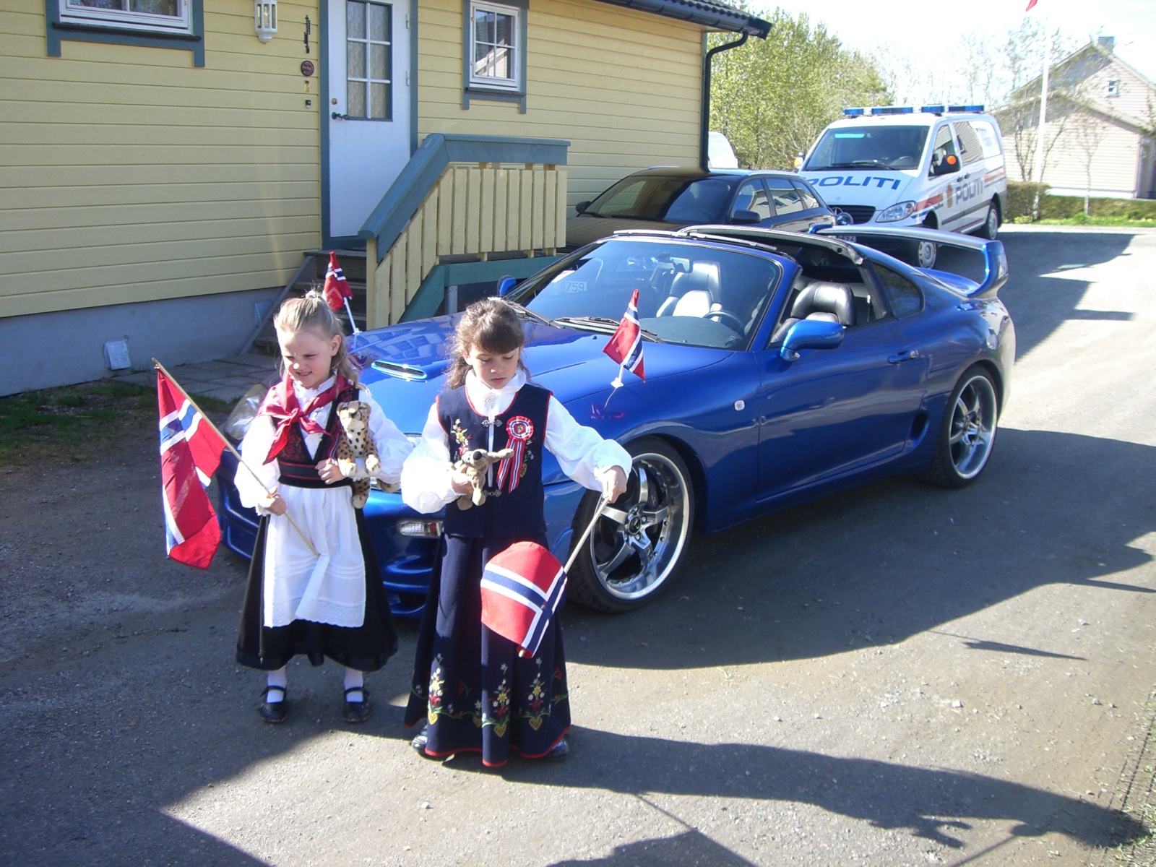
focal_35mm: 38
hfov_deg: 49.0
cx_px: 578
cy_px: 434
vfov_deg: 37.7
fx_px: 1269
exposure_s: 1/320
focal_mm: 6.2
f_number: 2.7
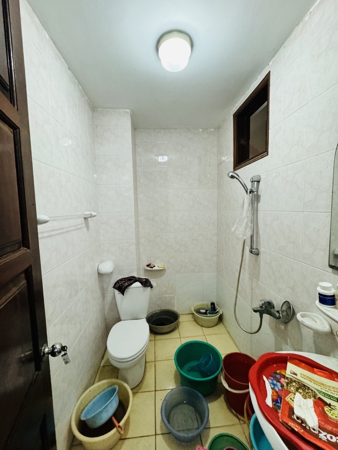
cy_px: 225
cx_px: 169
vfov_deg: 102.1
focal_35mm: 14
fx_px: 182
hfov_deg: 85.7
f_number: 2.2
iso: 500
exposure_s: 1/50
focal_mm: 2.22
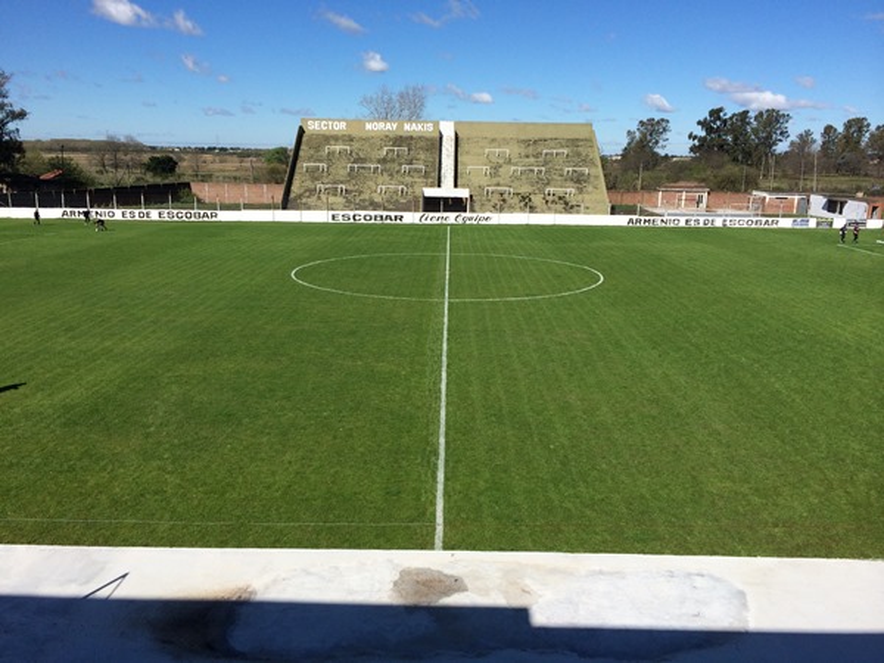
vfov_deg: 46.8
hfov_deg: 60.0
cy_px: 332
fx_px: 766
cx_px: 442
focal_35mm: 30
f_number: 2.2
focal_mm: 4.12
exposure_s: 1/3731
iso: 40
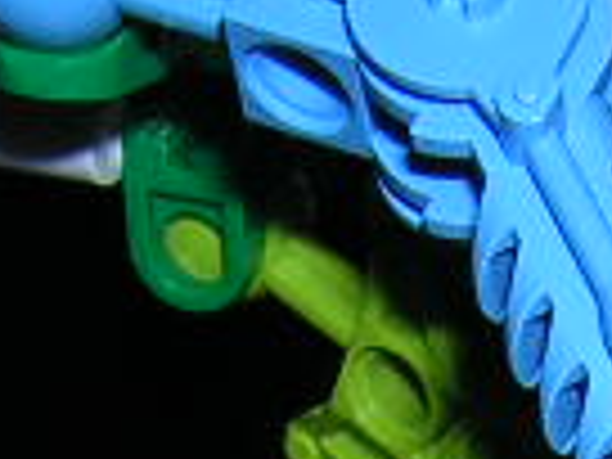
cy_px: 1030
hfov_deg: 11.7
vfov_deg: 8.2
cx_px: 410
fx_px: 2988
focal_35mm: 169
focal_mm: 4.7
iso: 100
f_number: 5.2
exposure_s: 1/60.1
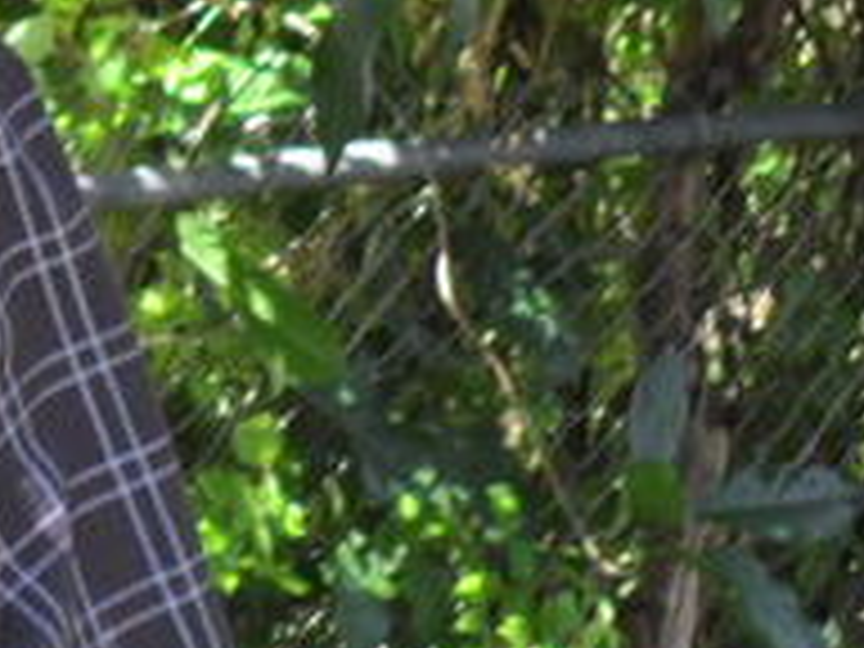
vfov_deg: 4.1
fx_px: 8960
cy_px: -58
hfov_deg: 5.4
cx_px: -914
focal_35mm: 359
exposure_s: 1/60
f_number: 4.3
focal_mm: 15.4
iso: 100
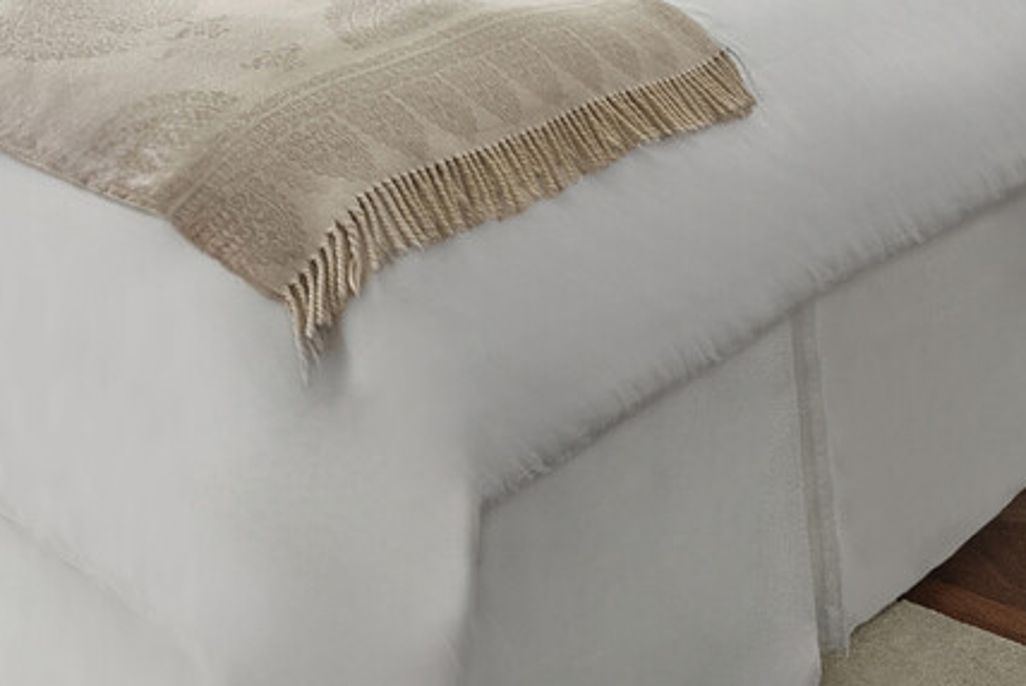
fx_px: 1597
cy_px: -302
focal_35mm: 56
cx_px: -198
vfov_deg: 21.0
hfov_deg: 30.4
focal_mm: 16
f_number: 14
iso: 800
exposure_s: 1/160
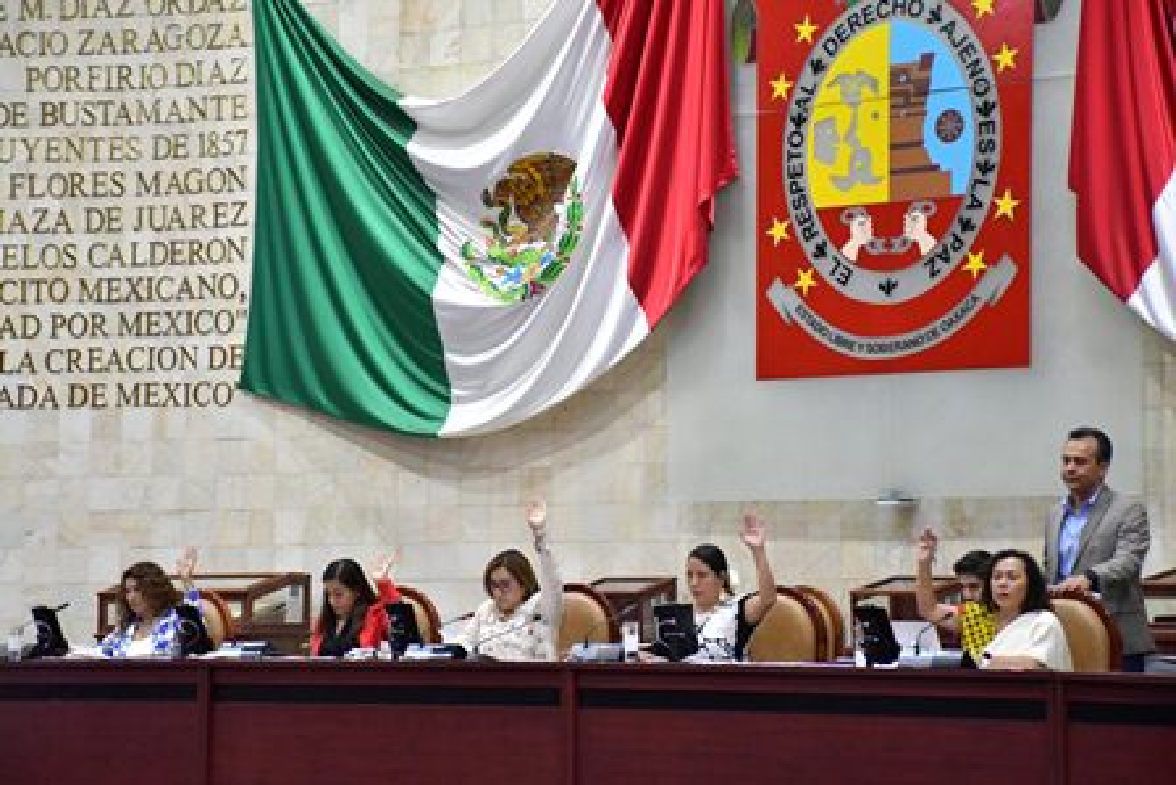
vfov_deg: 13.1
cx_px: 588
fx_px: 3431
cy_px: 392
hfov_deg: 19.5
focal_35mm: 105
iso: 3200
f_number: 5
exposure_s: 1/100
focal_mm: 70
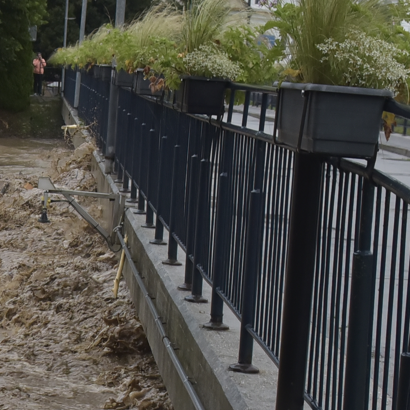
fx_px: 1688
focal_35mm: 126
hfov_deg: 13.3
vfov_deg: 13.8
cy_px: 322
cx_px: -157
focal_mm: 32
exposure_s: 1/160
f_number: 6.3
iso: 800
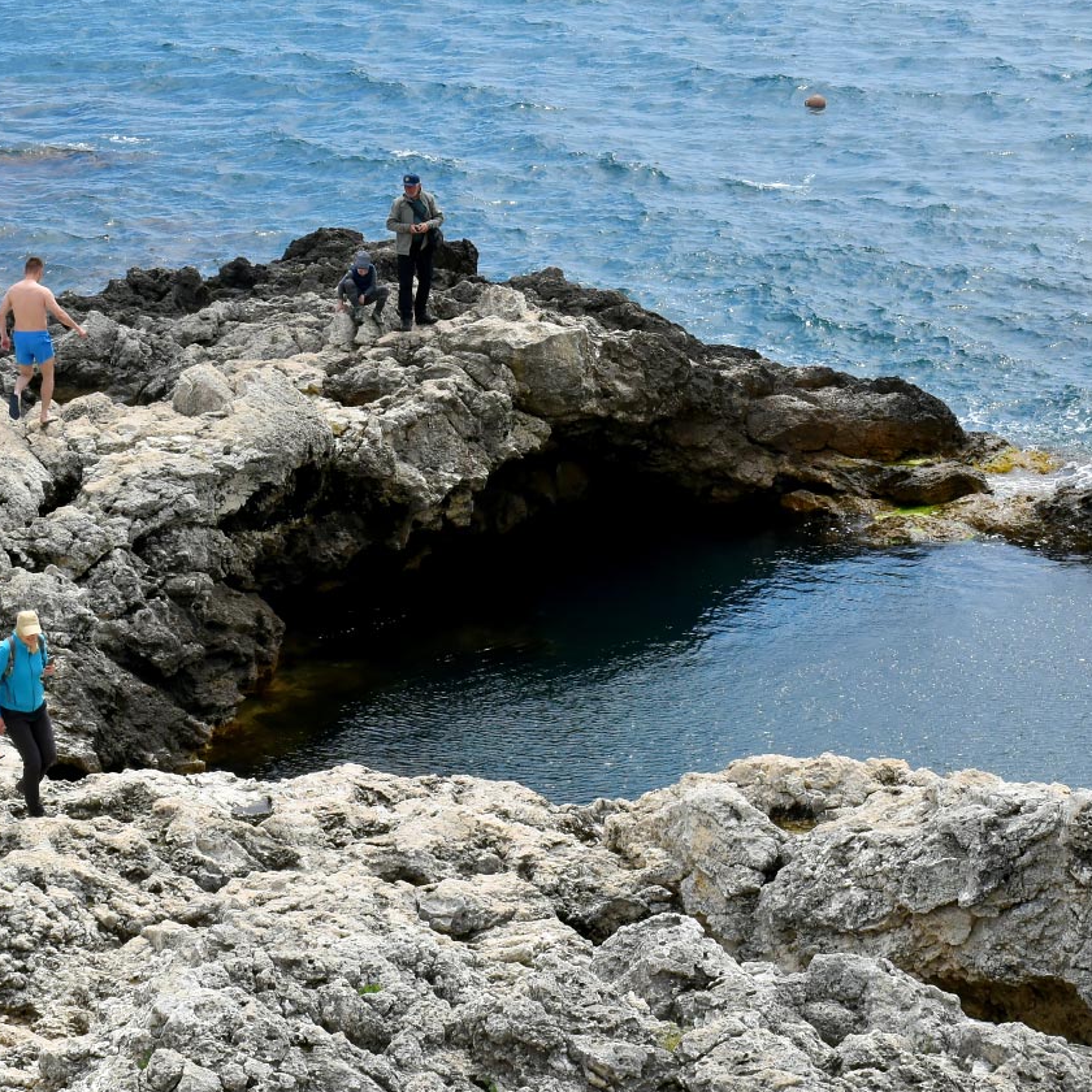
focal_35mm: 97
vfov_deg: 17.9
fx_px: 3462
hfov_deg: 17.9
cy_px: 546
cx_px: 712
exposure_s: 1/500
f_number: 13
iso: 400
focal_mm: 50
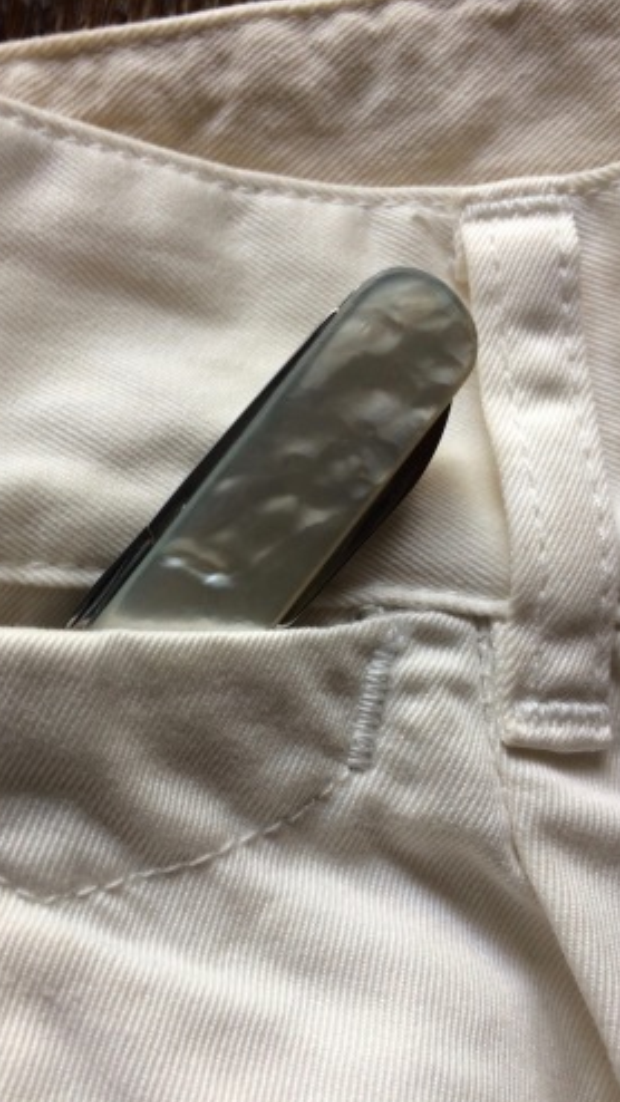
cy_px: 551
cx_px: 242
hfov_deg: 36.5
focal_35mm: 32
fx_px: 935
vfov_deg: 61.0
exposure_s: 1/60
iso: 50
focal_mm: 4.15
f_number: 2.2
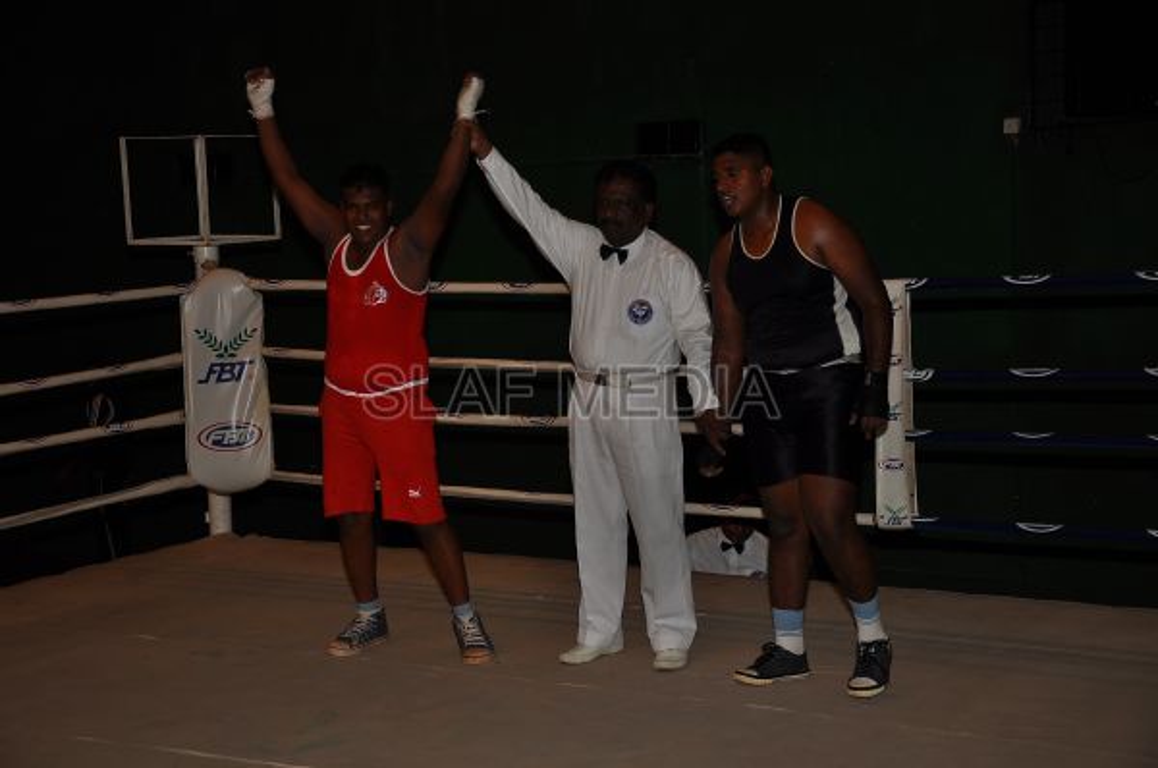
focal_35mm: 60
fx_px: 1927
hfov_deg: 33.4
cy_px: 384
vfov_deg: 22.5
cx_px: 579
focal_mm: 40
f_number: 5.6
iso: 200
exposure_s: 1/90
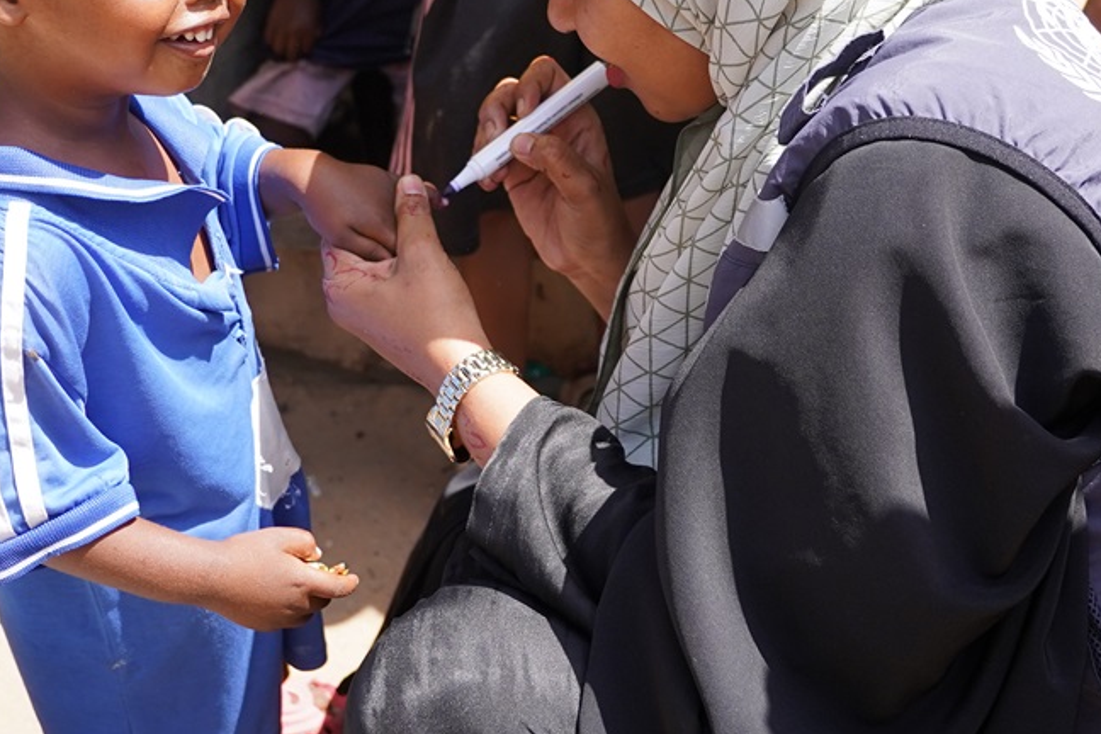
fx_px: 1560
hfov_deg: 38.7
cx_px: 656
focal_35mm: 51
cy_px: 128
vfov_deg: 25.9
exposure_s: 1/2000
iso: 400
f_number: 2.8
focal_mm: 19.1
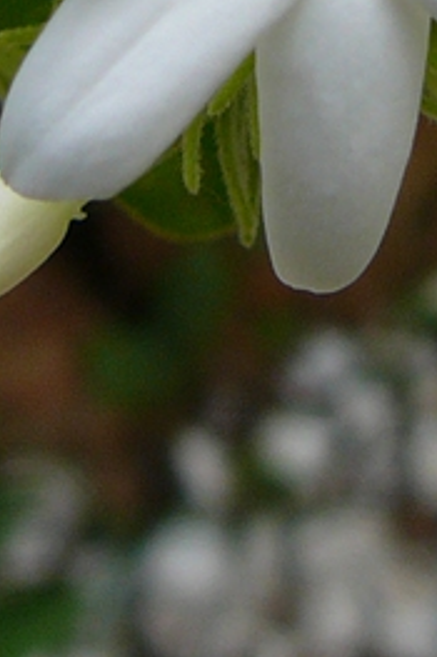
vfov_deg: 13.8
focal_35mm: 142
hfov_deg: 9.6
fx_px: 2589
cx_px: 237
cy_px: -230
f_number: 2.8
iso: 80
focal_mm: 5.2
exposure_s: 1/800
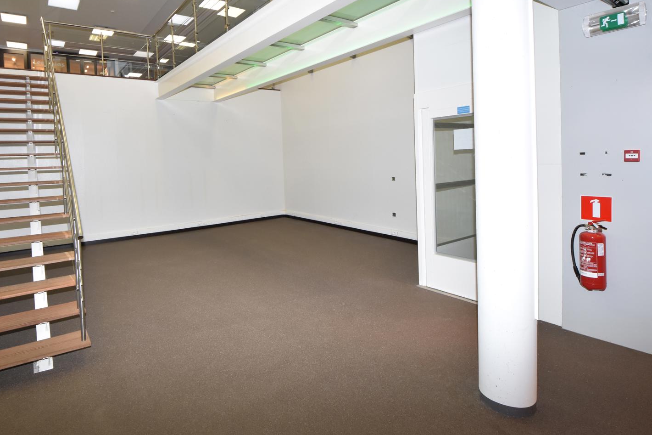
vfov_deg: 63.7
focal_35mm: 19
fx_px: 344
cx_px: 245
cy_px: 167
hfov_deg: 85.2
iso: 800
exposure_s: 1/60
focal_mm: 10
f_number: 8
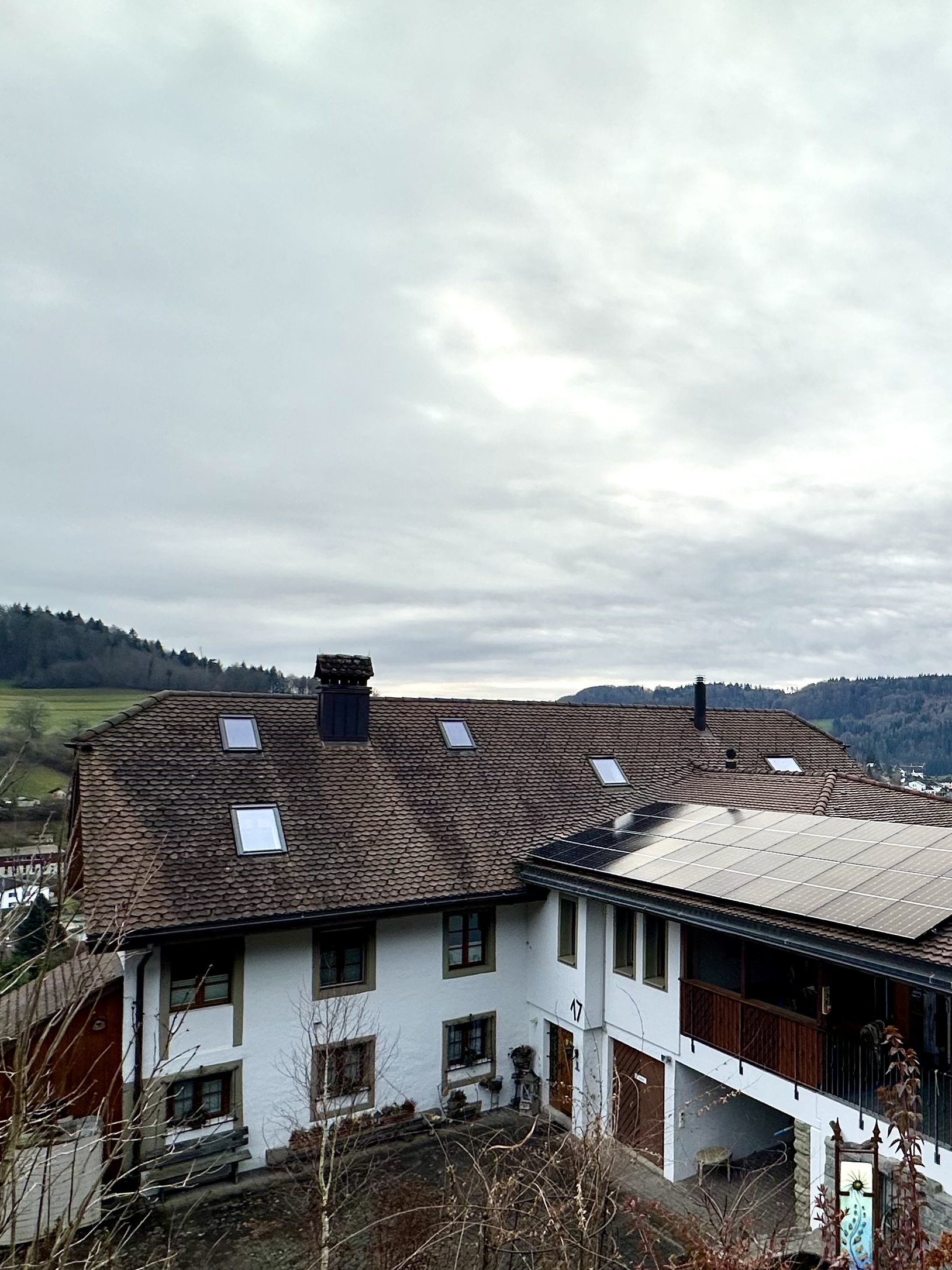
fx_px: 953
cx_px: 907
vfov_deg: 67.1
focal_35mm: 26
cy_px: 712
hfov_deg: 46.3
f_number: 2.2
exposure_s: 1/397
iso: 40
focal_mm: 2.22
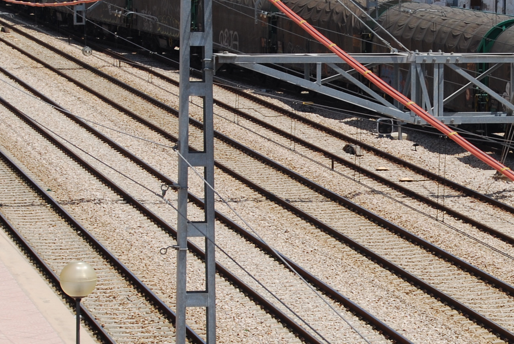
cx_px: 410
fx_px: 2934
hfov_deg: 10.0
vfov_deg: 6.7
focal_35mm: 205
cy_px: 187
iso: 100
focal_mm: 55
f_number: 7.1
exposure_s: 1/200
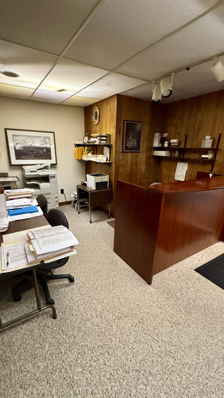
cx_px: 103
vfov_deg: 99.3
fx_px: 169
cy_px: 205
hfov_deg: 67.0
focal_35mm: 16
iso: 1000
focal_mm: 2.22
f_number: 2.2
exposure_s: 1/60
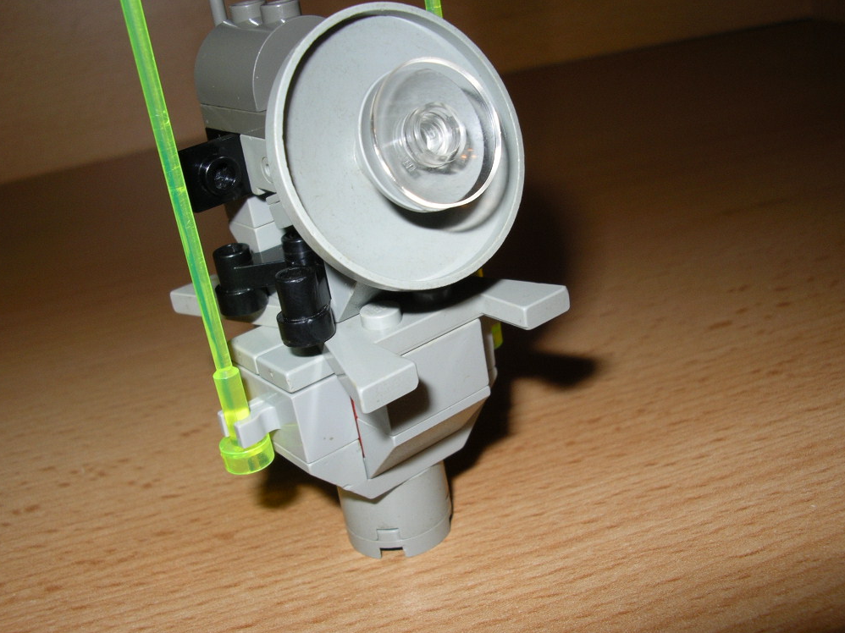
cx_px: 424
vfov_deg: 36.8
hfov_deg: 47.9
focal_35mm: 39
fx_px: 952
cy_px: 311
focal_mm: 5.8
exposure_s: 1/60
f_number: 4.1
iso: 50
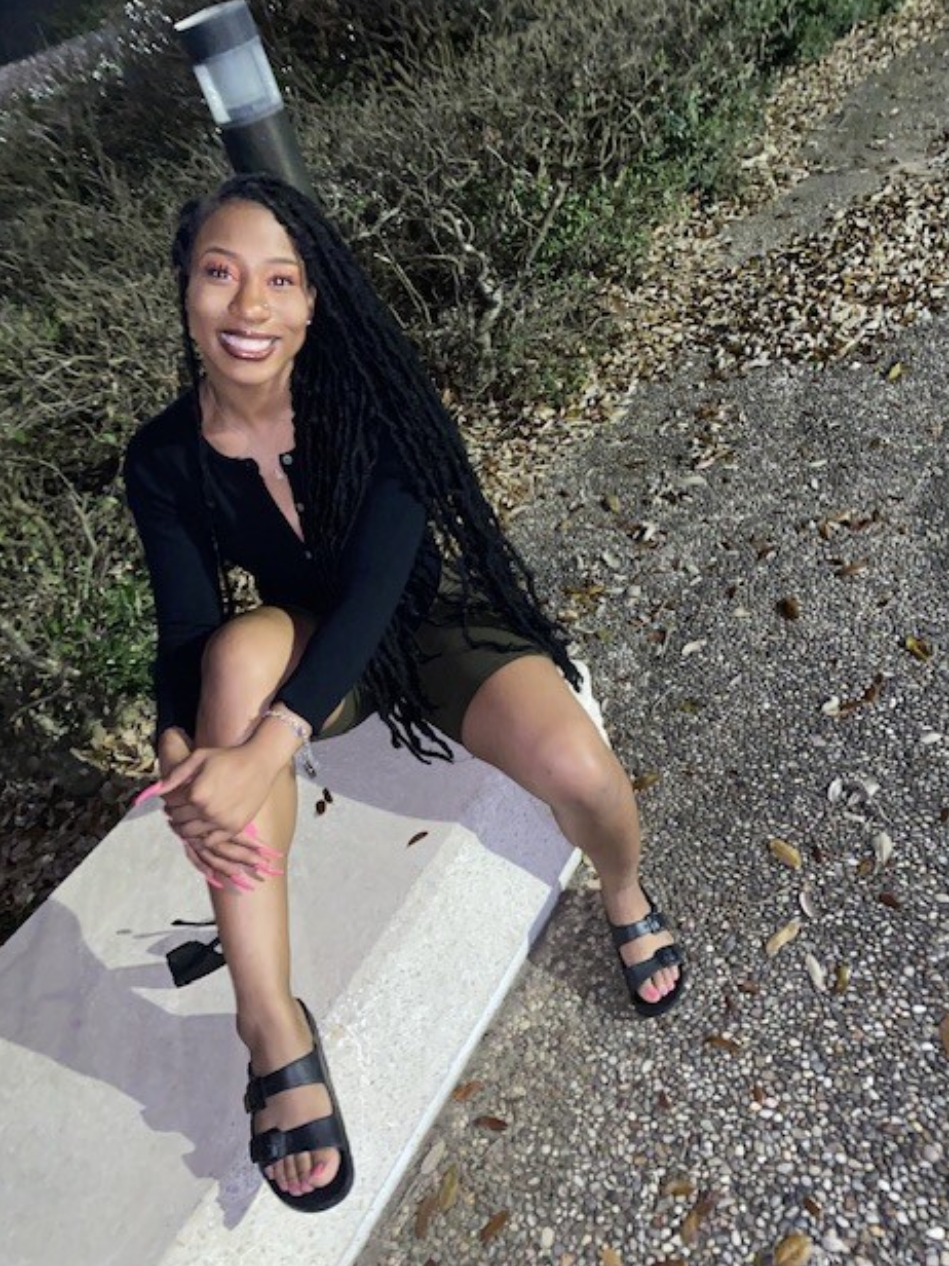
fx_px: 987
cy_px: 645
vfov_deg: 65.3
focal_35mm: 27
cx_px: 474
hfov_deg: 51.4
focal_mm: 4.25
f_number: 1.8
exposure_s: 1/4
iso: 320
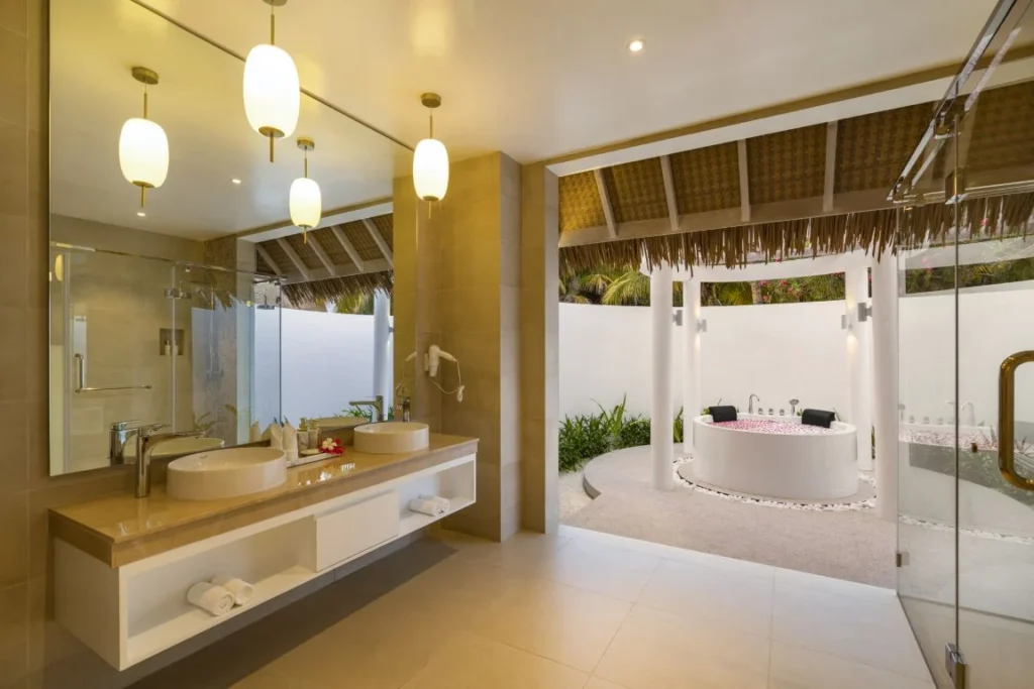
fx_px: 460
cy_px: 344
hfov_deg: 96.7
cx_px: 517
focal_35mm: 16
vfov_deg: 73.8
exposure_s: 1/15
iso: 125
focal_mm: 16
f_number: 8
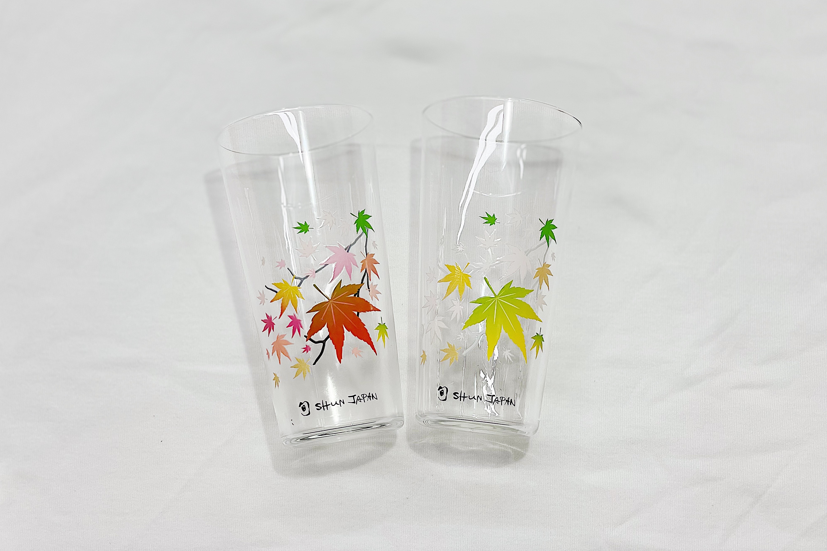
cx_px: 412
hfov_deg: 36.2
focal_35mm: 55
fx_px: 1263
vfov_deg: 24.6
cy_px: 236
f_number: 2
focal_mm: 6
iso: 25
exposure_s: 1/100
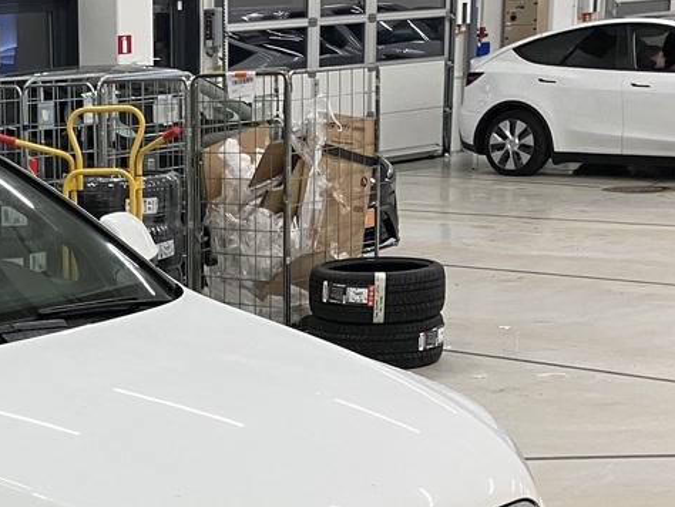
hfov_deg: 21.5
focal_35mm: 85
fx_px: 1658
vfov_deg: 17.1
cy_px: 469
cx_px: -118
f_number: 1.8
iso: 50
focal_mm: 3.99
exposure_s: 1/50
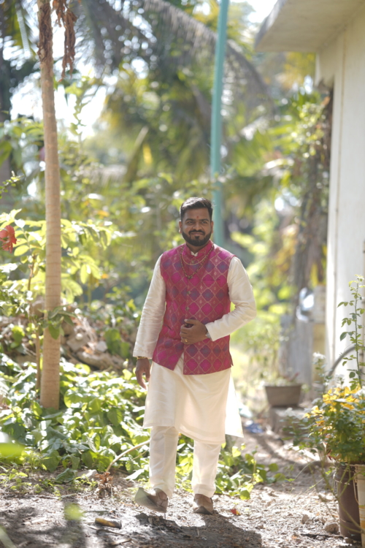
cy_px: 274
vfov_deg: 23.9
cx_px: 182
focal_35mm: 85
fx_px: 1293
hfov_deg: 16.1
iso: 80
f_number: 1.4
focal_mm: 85
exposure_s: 1/500
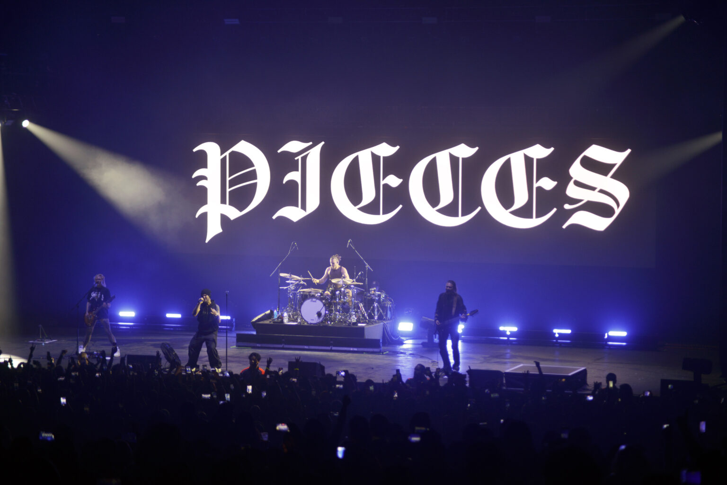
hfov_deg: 19.5
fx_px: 2121
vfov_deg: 13.0
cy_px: 242
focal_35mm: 105
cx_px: 364
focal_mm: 105
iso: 320
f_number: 4.2
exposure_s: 1/90
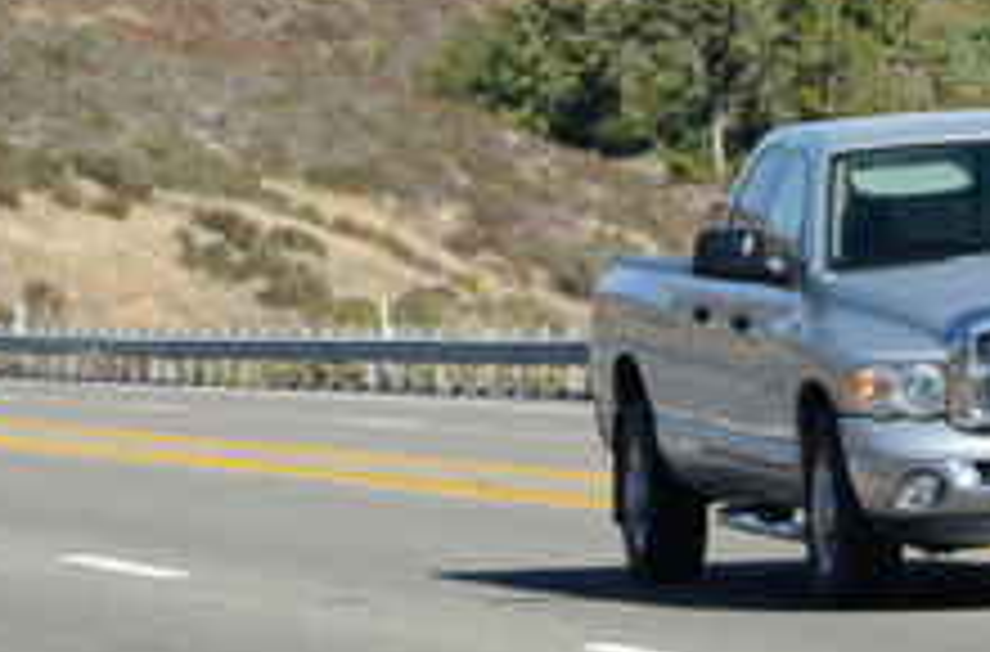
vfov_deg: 3.2
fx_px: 11527
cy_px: 112
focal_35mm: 421
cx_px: 344
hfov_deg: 4.9
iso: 100
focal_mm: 85
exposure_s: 1/500
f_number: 5.6
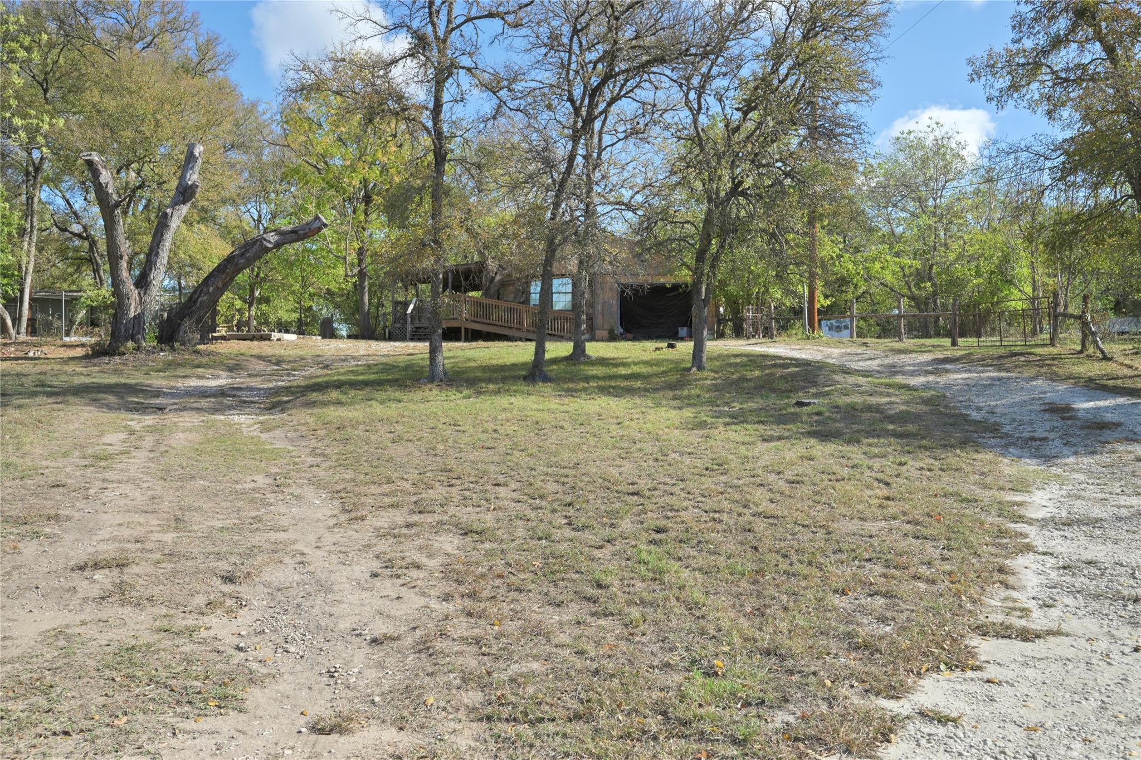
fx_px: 951
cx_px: 570
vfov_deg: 43.6
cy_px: 380
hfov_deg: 61.9
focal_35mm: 30
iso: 800
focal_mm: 30
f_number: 8
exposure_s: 1/3200
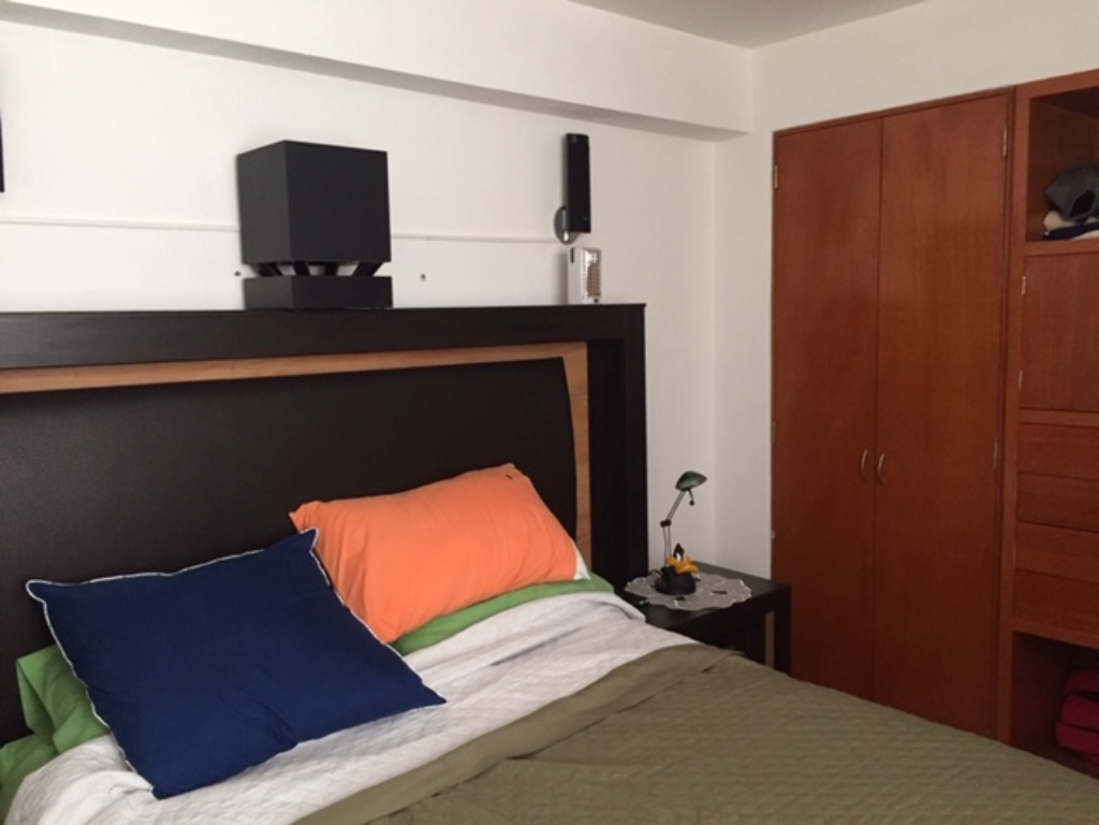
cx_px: 550
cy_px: 412
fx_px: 921
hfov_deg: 61.7
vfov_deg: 48.2
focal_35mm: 29
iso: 200
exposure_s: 1/30
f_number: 2.2
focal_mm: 4.15
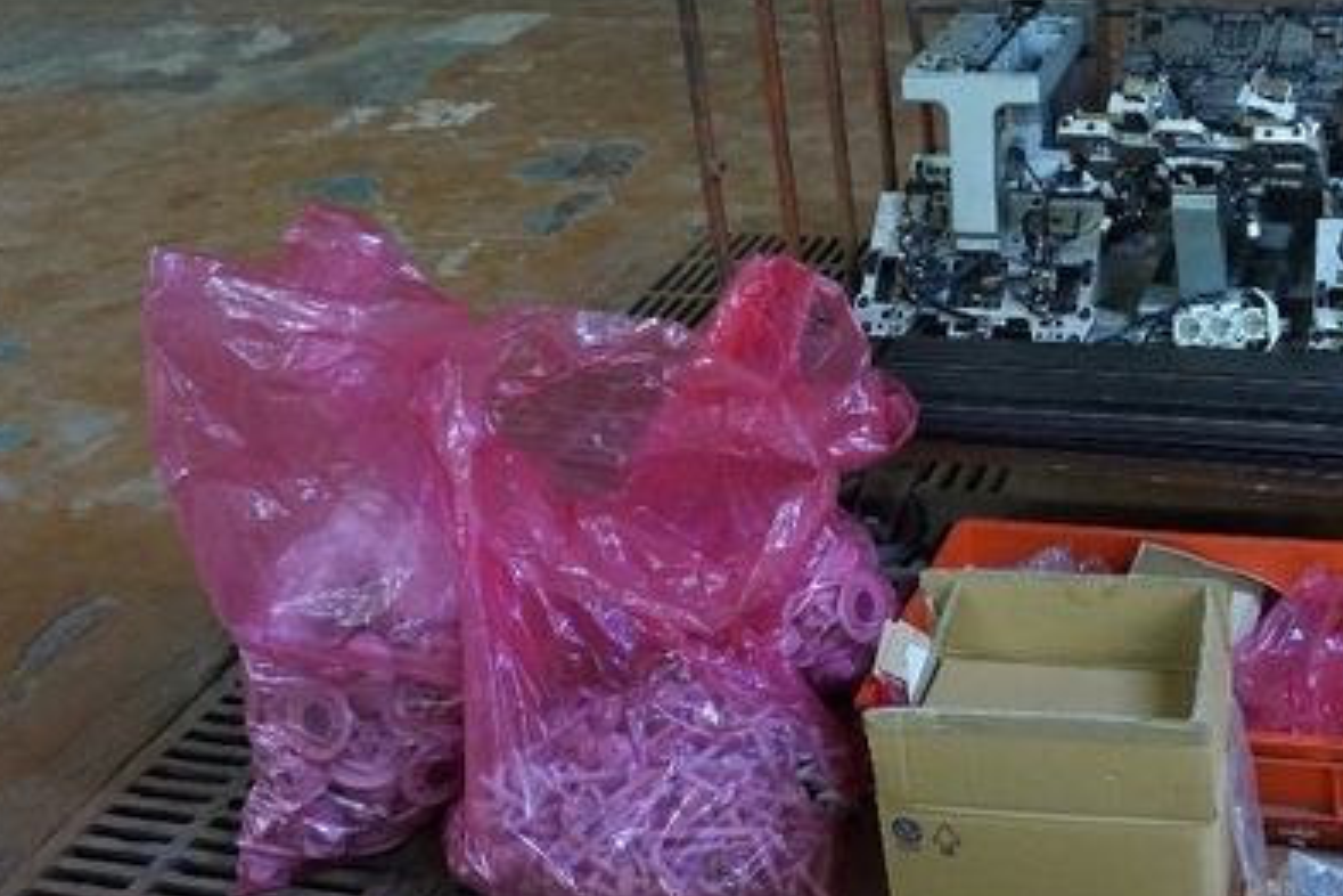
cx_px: 1097
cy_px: 287
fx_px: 1641
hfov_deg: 42.3
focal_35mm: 44
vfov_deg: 30.3
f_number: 3.5
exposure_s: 1/60
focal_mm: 16
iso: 3200
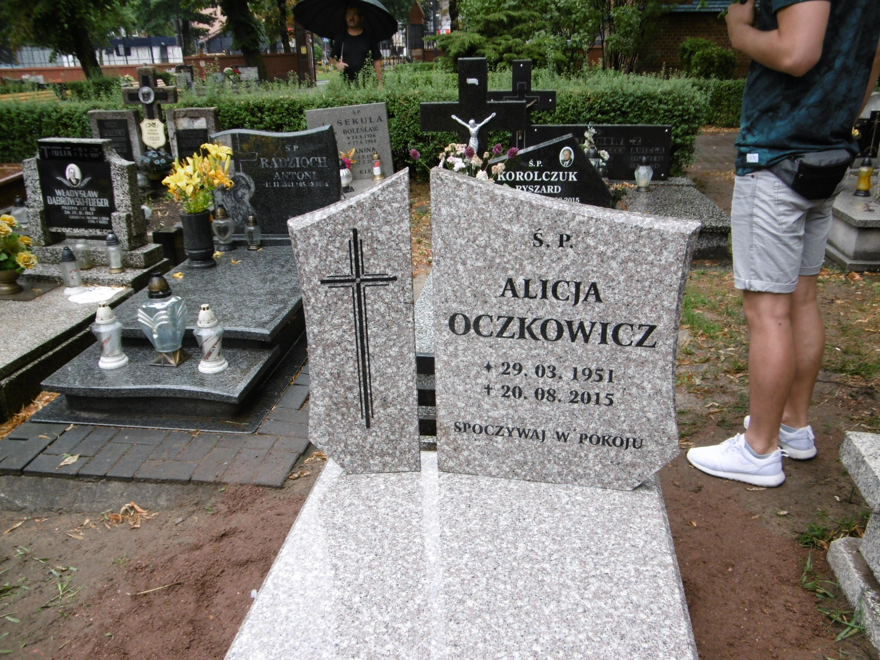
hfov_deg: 56.8
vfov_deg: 44.2
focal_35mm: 32
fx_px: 813
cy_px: 330
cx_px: 440
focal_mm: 5.8
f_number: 3.5
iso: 100
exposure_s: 1/80
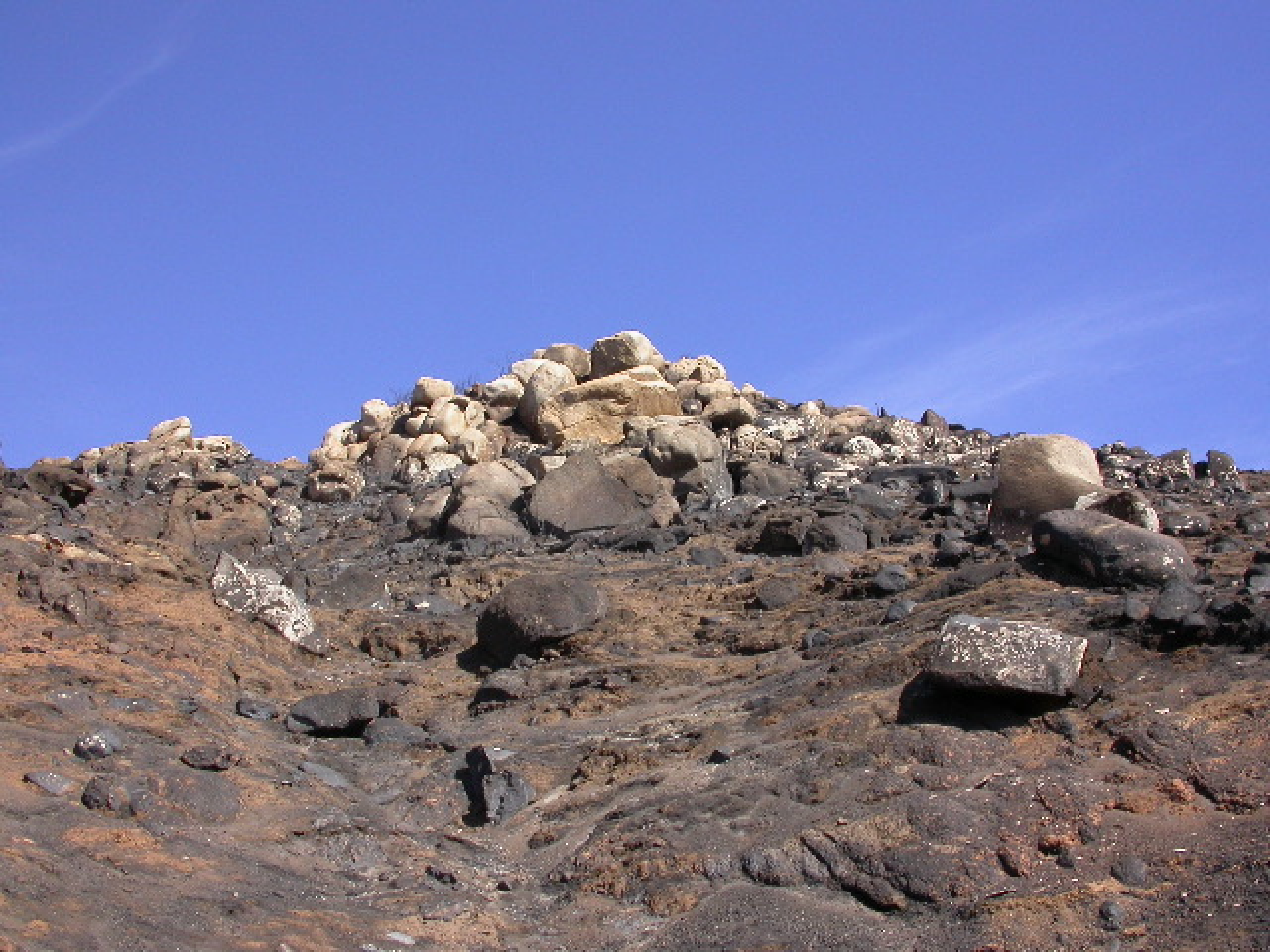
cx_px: 635
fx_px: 1394
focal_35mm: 38
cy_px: 476
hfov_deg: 49.0
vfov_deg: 37.7
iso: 100
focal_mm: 7.85
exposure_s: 1/189
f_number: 7.5
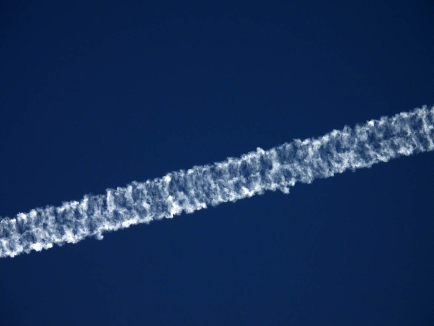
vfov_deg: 2.1
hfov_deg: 2.8
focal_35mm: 700
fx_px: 8778
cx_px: 217
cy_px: 163
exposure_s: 1/1600
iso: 100
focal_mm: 125
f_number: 5.6
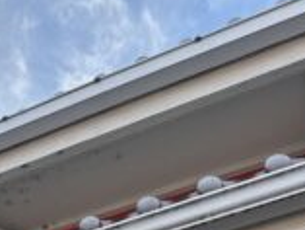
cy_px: 261
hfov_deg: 28.9
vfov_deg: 22.5
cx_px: -23
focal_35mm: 61
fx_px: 538
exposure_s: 1/1597
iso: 80
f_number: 1.78
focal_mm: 6.76
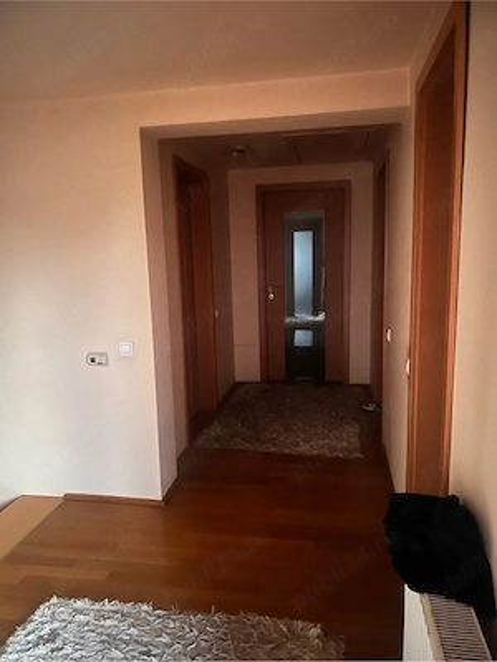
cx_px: 248
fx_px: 498
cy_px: 331
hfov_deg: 53.1
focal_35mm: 26
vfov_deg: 67.3
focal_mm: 5.7
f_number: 1.5
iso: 1000
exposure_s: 1/5
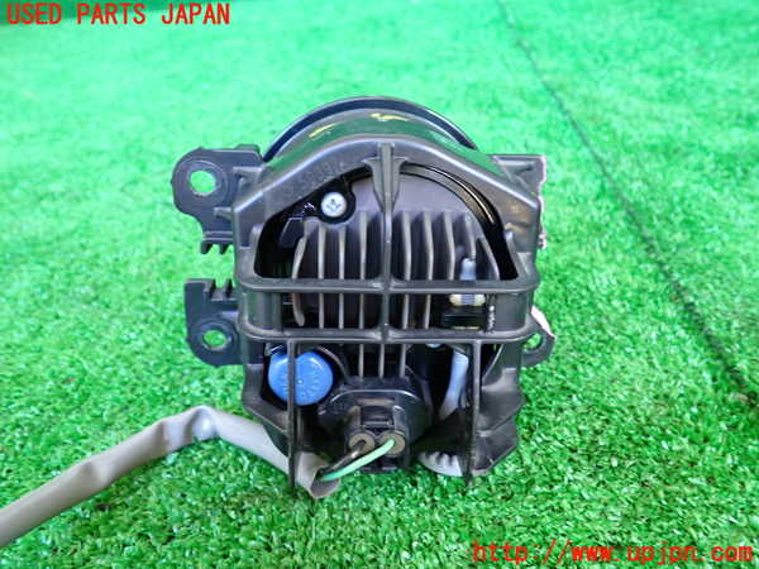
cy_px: 284
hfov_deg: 60.0
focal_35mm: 30
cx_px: 380
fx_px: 658
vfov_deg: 46.8
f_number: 2.3
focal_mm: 5.4
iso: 500
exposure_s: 1/40
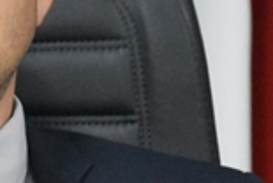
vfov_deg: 1.4
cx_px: -95
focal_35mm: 958
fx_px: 7279
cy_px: 88
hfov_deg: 2.1
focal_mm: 155
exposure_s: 1/160
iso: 10000
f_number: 5
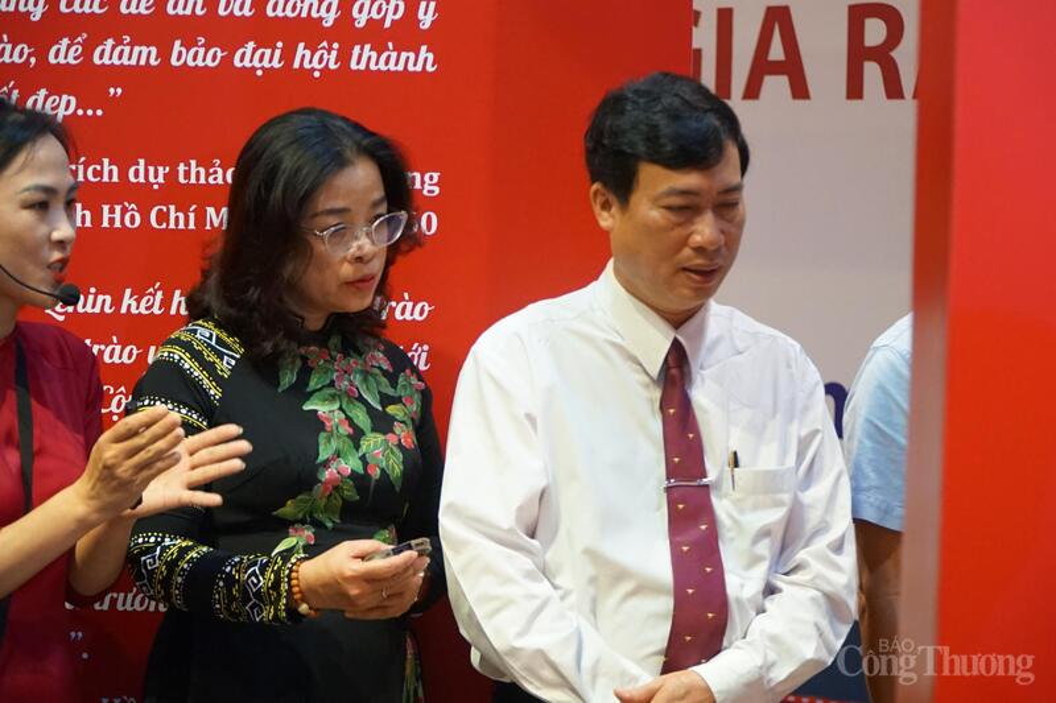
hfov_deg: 21.2
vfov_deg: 14.2
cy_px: 352
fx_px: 2815
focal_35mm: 96
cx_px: 528
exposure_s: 1/100
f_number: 4
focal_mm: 64
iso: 3200
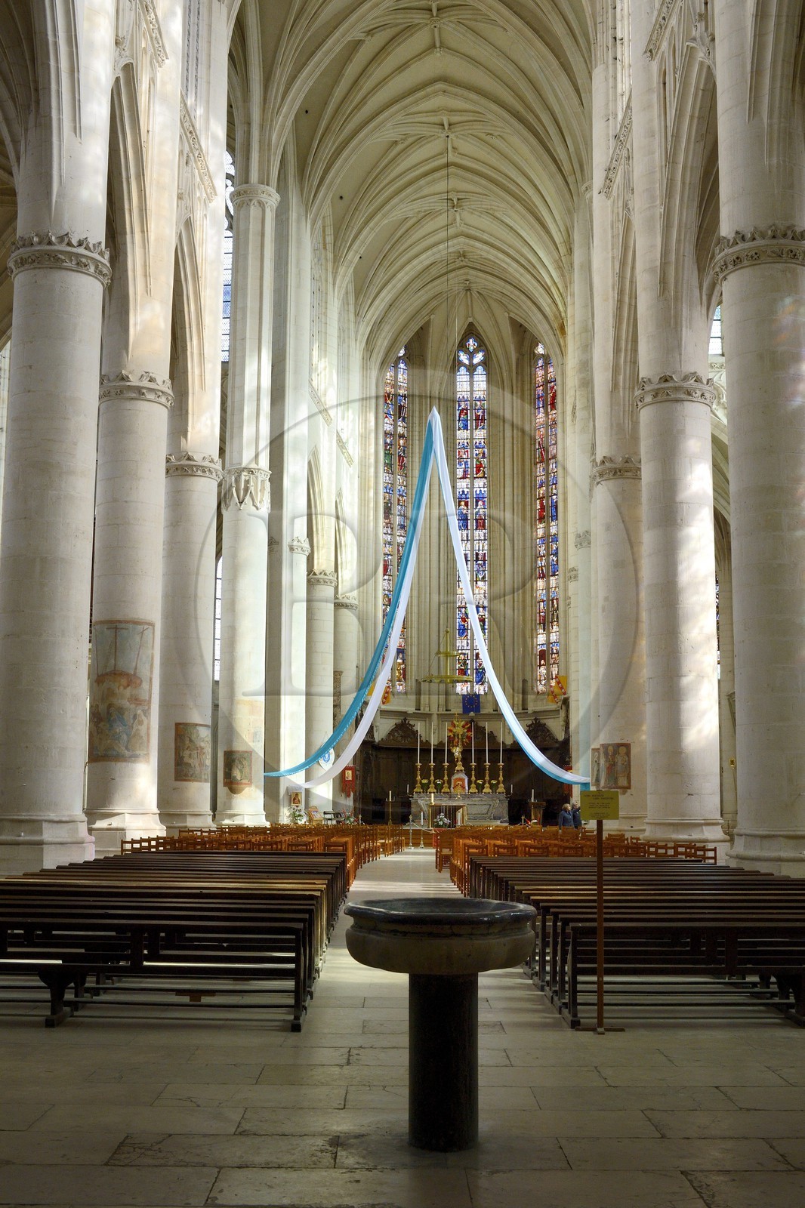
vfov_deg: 50.7
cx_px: 402
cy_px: 604
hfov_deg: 35.0
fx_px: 1275
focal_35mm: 38
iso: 1600
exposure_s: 1/125
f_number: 13
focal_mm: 38
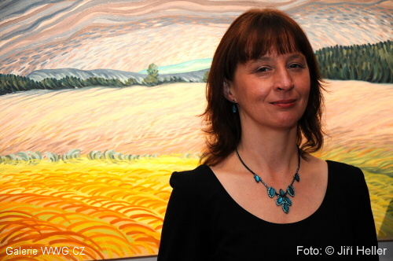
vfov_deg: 12.1
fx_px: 1227
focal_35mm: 112
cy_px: 130
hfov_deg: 18.2
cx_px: 196
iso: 500
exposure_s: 1/60
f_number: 6.3
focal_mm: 75
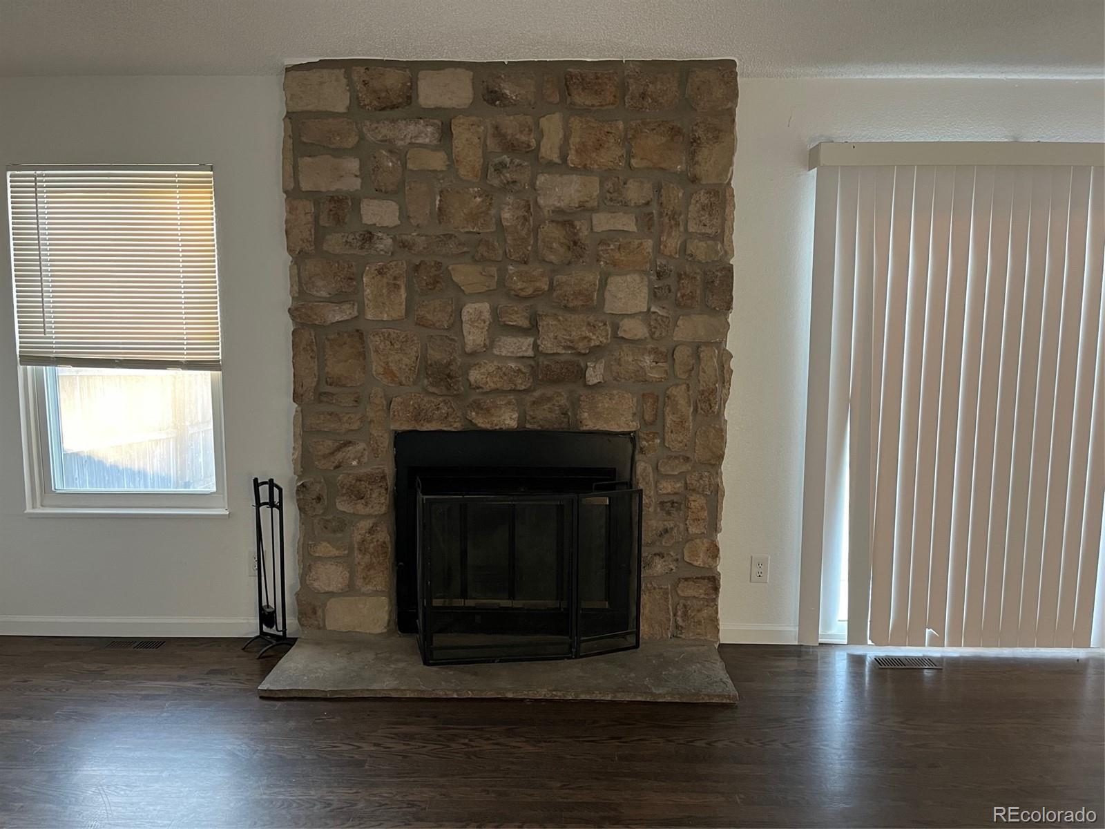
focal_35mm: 26
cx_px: 552
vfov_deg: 53.1
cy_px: 414
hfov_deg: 67.3
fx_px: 830
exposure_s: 1/60
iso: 400
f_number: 1.6
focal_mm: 5.1
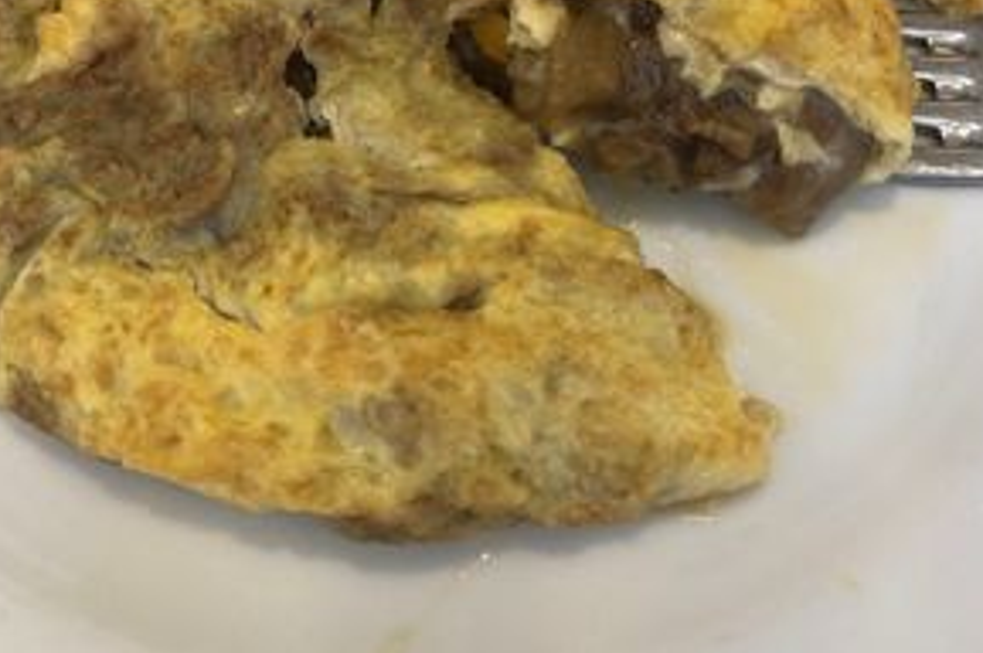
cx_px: 476
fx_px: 1173
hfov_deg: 45.5
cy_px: 27
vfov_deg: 29.4
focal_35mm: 43
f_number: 1.8
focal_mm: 3.99
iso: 40
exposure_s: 1/17
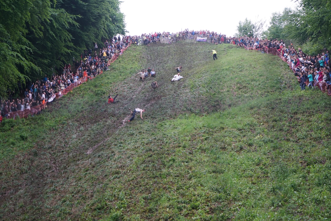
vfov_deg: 19.5
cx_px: 166
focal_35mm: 70
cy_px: 110
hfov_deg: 28.8
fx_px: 644
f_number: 4.5
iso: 500
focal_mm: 70
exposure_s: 1/100
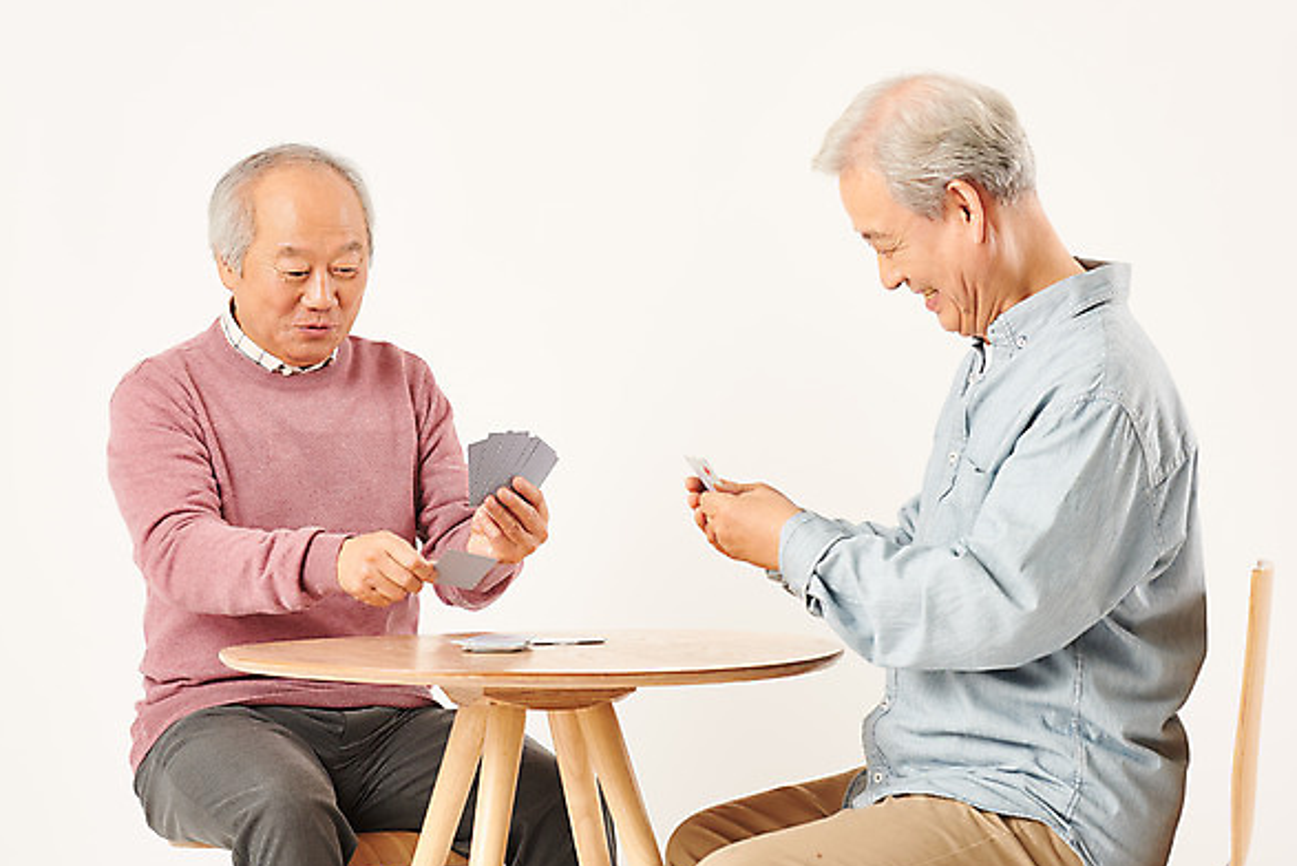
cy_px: 437
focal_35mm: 104
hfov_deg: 19.6
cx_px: 653
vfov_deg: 13.2
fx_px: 3749
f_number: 8
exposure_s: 1/125
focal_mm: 102
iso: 100
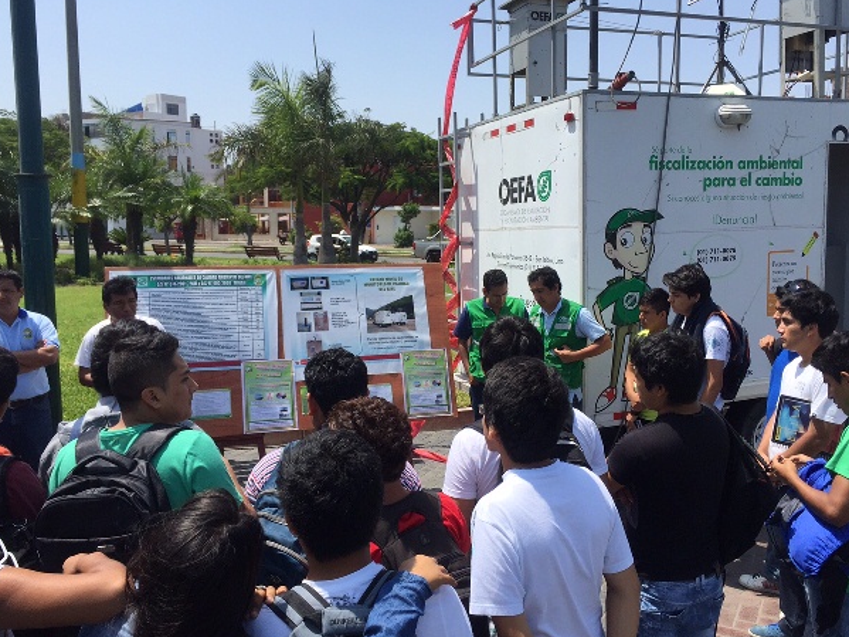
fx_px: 760
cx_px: 446
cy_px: 311
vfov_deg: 45.4
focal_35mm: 31
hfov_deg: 58.3
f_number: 2.2
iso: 32
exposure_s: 1/2326
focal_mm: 4.15
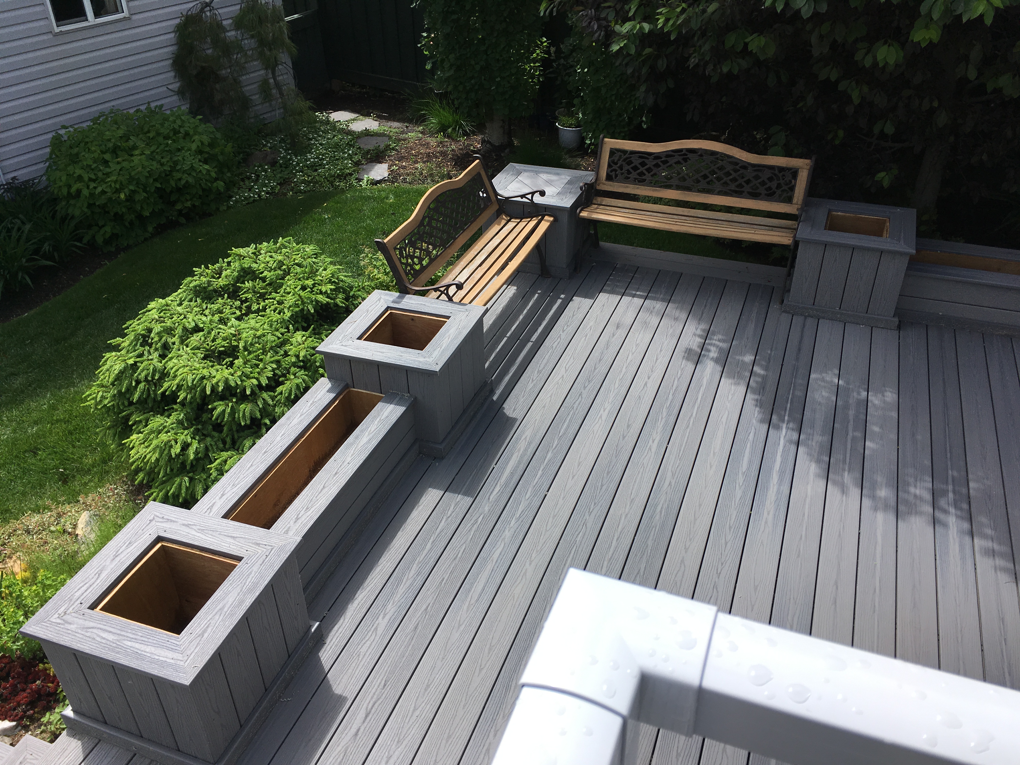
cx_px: 510
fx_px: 855
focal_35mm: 29
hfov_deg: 61.7
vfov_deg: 48.2
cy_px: 382
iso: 25
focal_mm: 4.15
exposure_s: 1/1637
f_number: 2.2
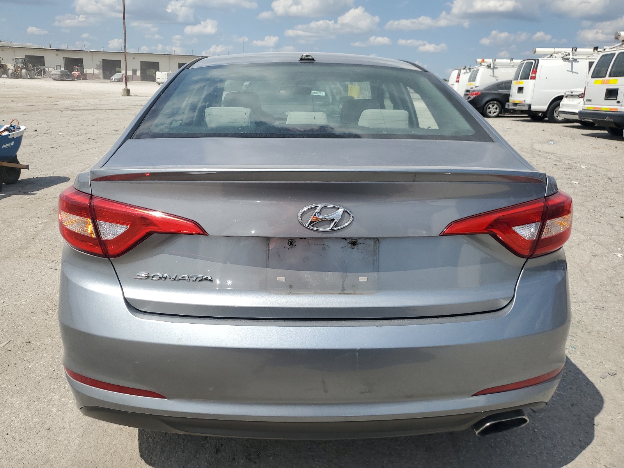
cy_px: 234
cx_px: 312
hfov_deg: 67.3
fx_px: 469
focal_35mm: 26
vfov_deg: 53.1
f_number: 1.5
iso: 50
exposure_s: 1/5000
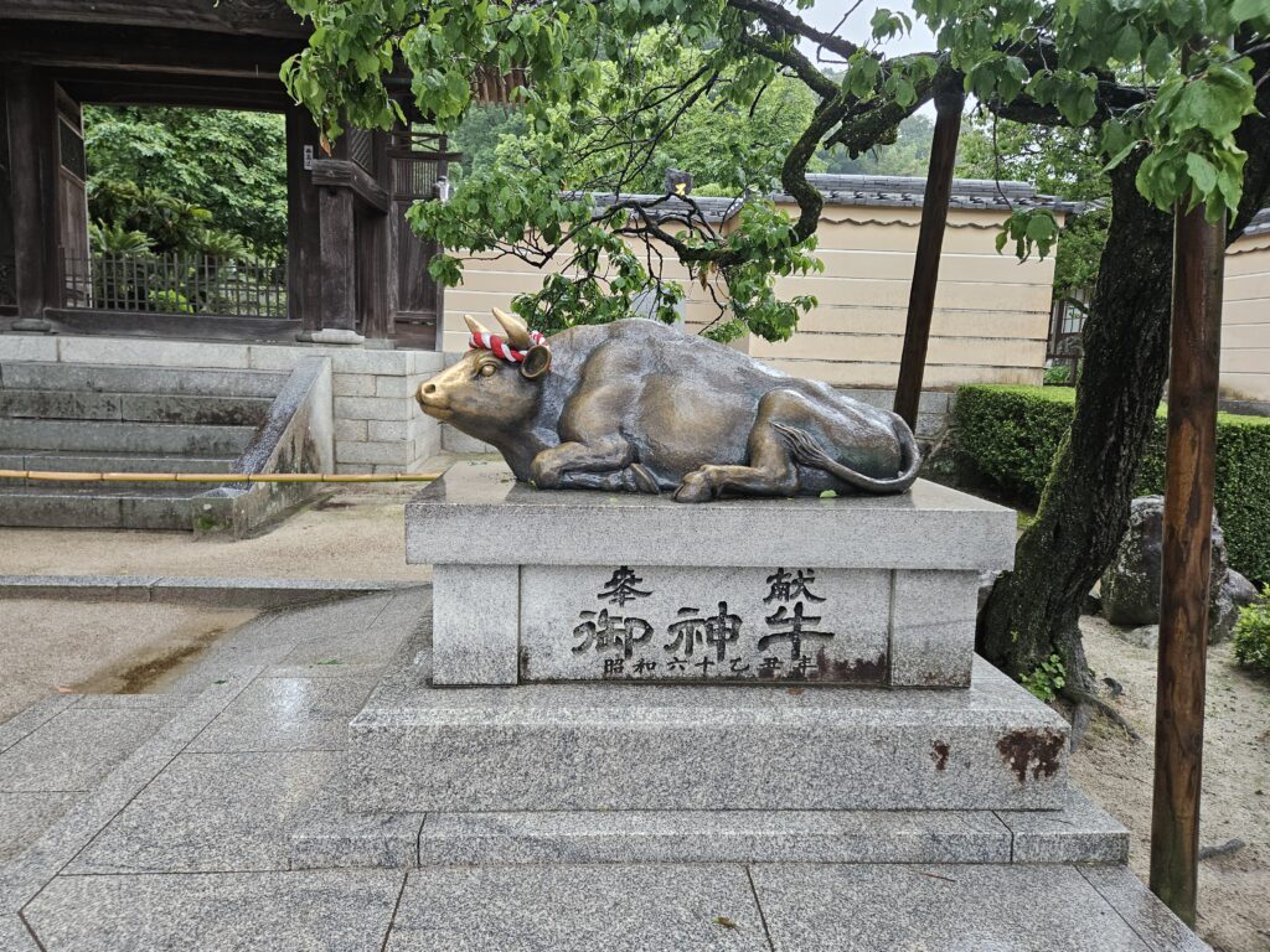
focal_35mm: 23
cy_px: 476
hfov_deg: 73.9
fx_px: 844
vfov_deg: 58.9
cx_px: 635
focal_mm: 5.4
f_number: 1.8
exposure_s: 1/180
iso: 200
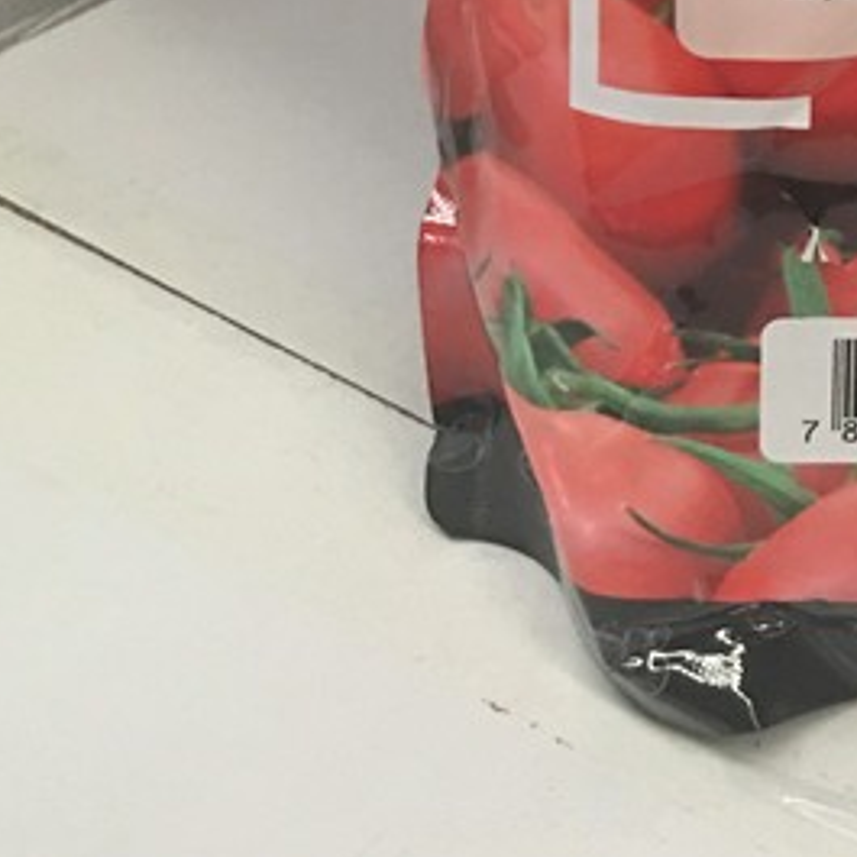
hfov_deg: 16.1
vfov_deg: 15.3
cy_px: -527
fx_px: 2885
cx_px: 1087
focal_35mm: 103
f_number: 2.2
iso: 100
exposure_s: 1/17
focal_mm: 4.15
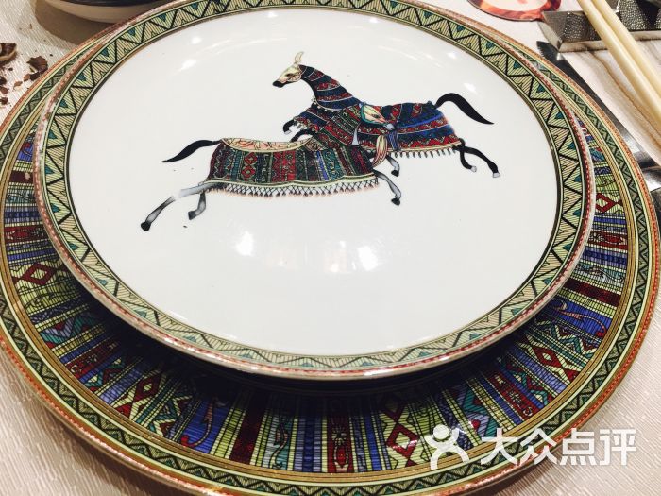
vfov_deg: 48.2
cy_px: 248
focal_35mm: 29
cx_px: 330
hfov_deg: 61.7
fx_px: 554
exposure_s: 1/17
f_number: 2.2
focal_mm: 4.15
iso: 32
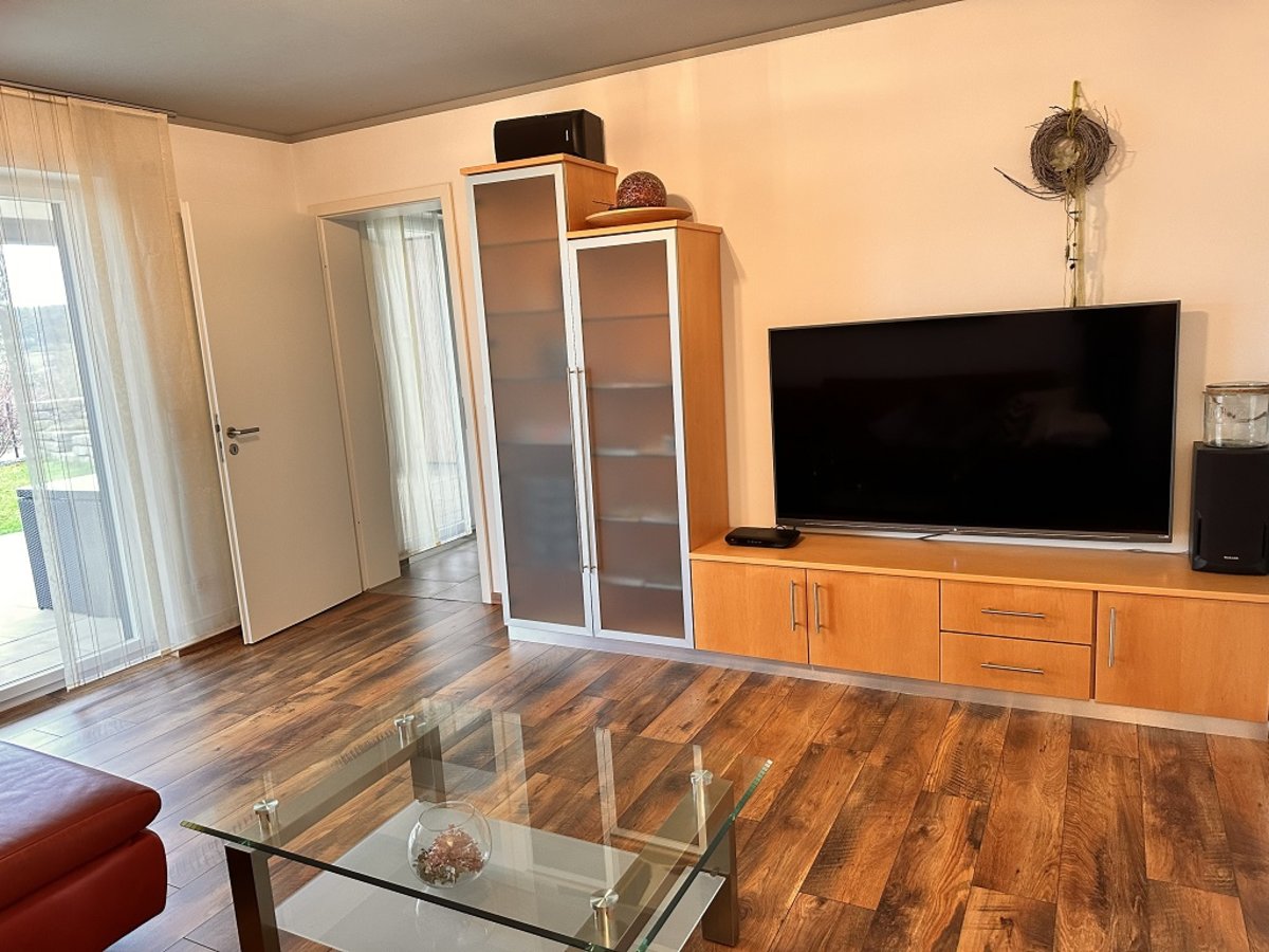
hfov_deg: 71.6
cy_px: 476
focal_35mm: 24
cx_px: 634
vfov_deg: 56.8
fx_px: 880
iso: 320
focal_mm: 6.86
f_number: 1.78
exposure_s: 1/50
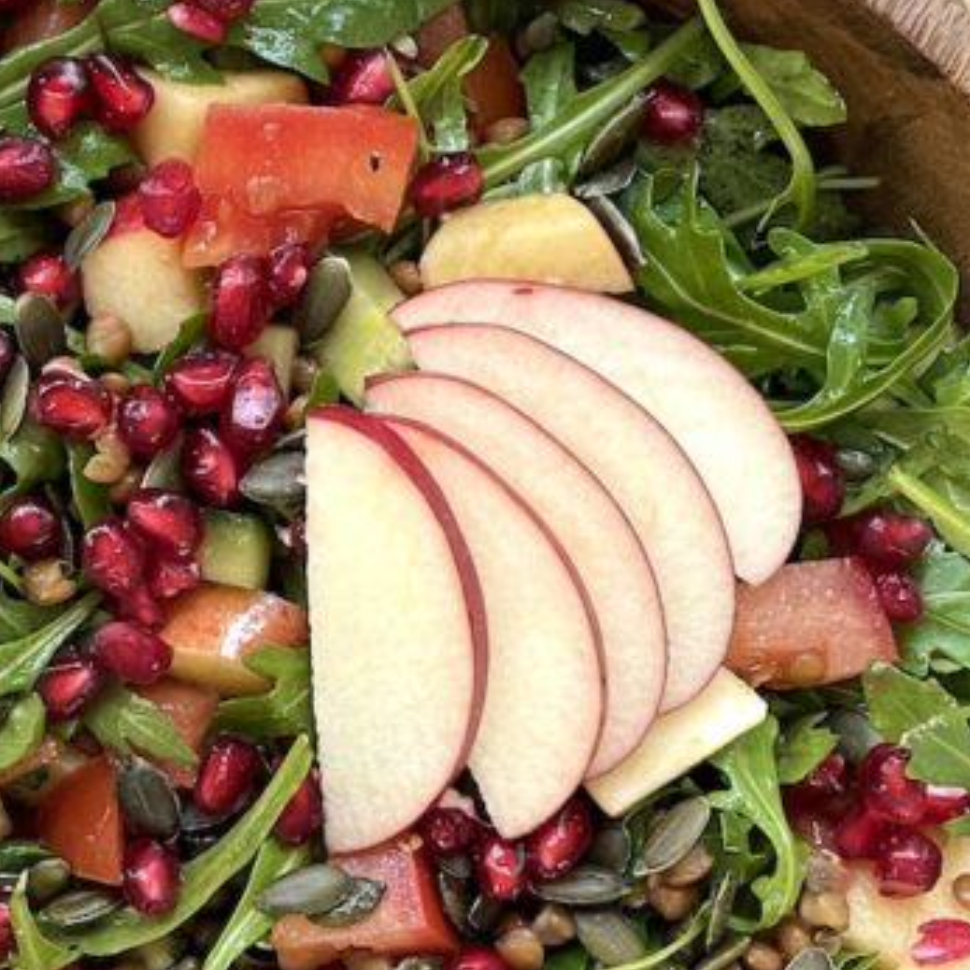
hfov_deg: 24.7
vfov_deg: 25.0
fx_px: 2156
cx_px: 129
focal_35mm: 68
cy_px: 746
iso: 125
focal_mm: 4.2
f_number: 1.6
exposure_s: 1/96
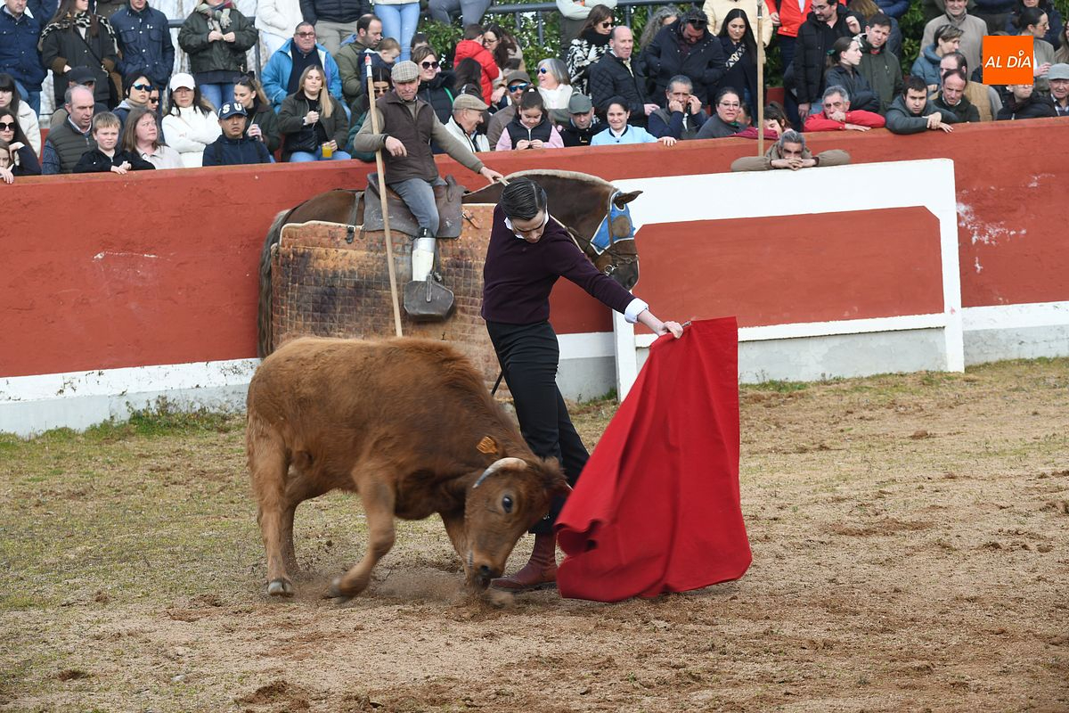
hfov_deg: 17.1
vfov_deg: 11.4
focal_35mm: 120
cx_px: 534
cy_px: 356
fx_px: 3563
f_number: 8
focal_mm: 120
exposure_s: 1/320
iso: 640
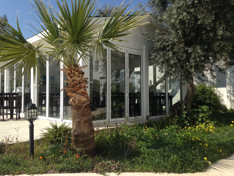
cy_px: 88
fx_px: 223
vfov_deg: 42.9
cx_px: 117
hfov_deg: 55.4
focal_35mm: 33
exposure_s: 1/1642
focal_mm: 4.12
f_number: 2.4
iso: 50
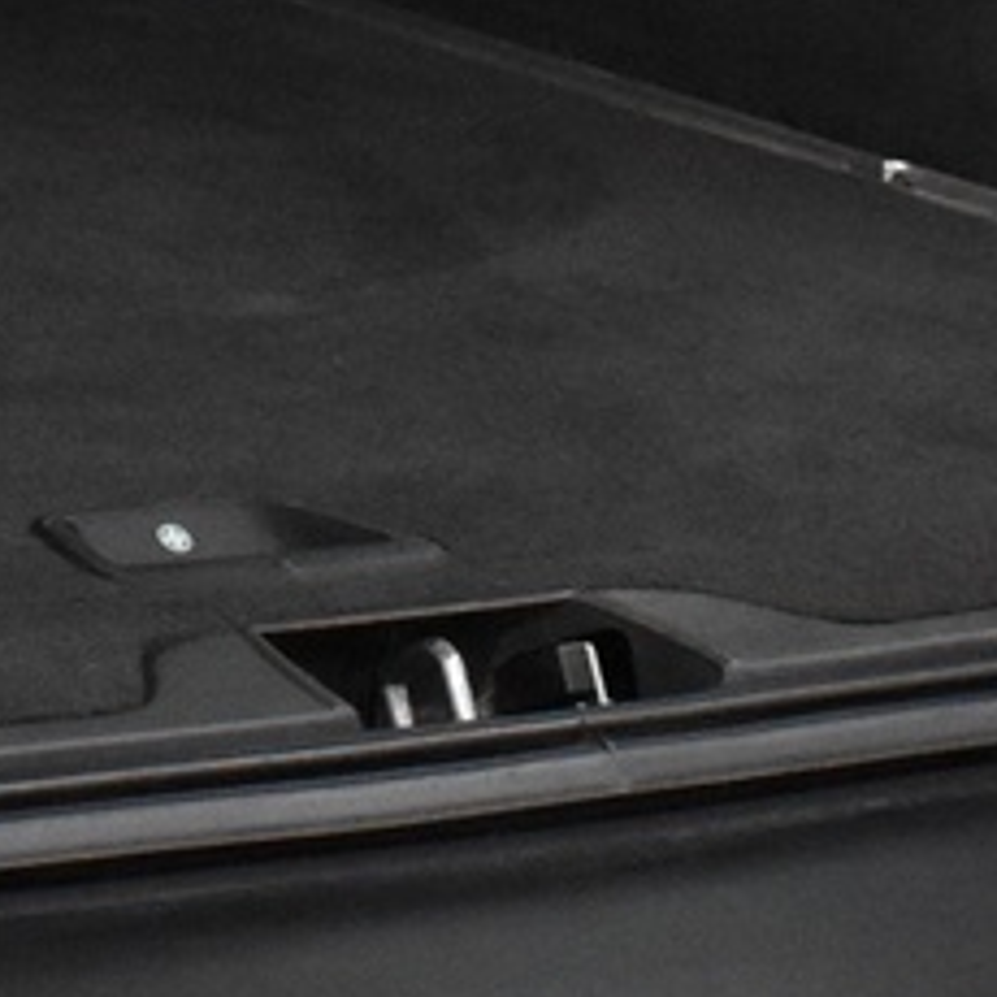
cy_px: -217
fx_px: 7299
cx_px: -505
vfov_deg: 7.7
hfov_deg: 7.7
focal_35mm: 224
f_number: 5.6
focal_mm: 25
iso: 3200
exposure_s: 1/125
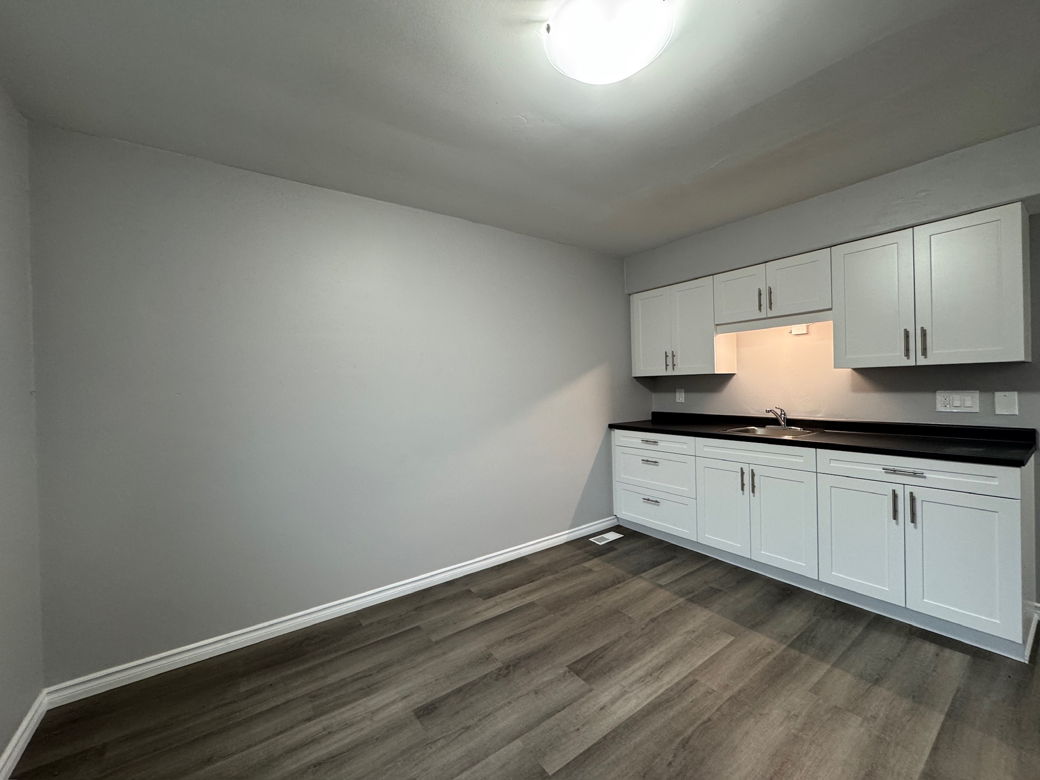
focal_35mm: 14
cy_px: 390
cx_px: 520
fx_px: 421
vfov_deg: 85.7
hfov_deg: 102.1
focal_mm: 2.22
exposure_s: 1/60
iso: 250
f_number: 2.2
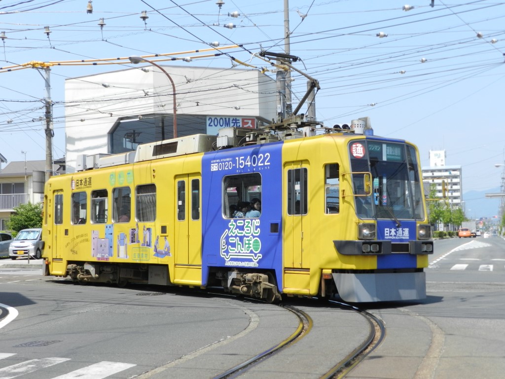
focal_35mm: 53
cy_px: 190
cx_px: 252
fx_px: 773
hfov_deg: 36.2
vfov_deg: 27.5
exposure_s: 1/500
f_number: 4.4
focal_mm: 9.4
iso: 160
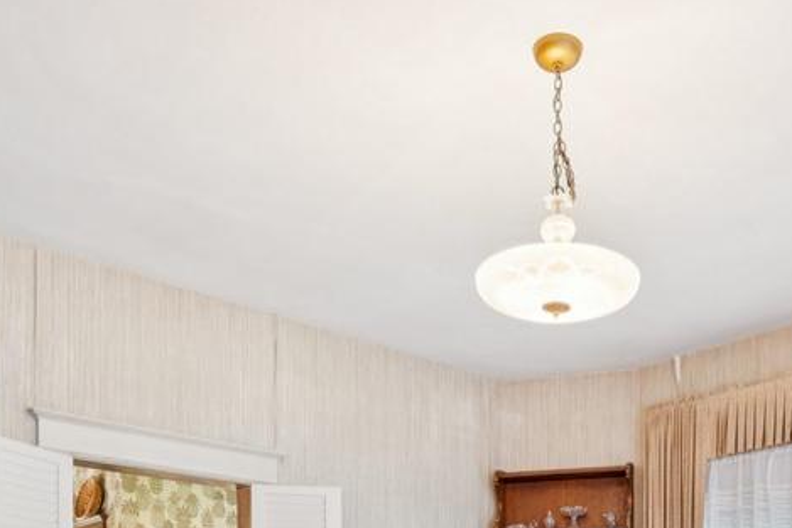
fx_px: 946
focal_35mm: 43
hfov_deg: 45.1
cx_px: 493
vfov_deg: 26.3
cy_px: 695
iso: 400
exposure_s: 1/13
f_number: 7.1
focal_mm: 14
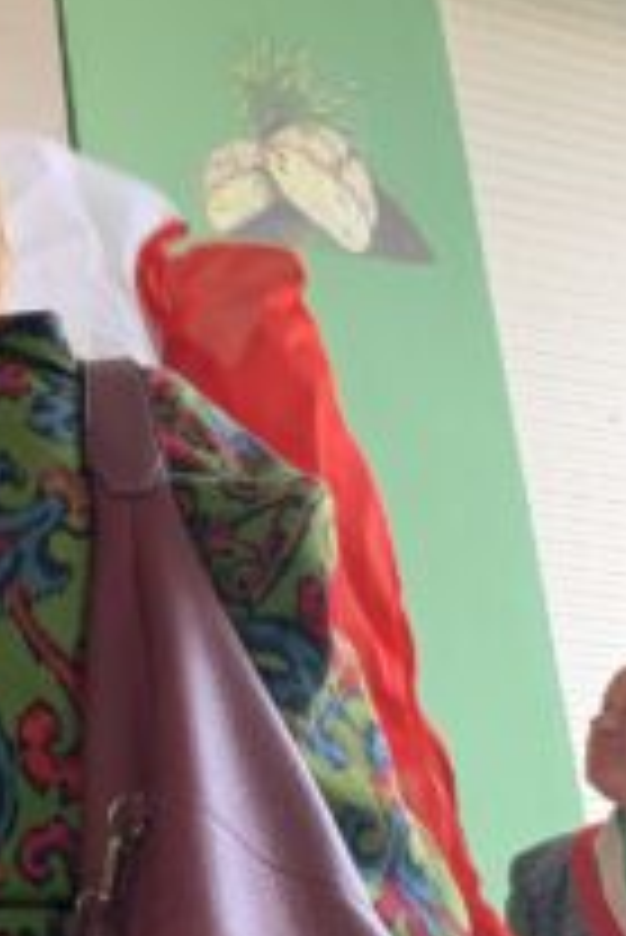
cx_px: -495
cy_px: 389
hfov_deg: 13.9
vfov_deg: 23.1
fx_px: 2291
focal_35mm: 88
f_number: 1.8
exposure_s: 1/118
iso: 100
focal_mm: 4.25
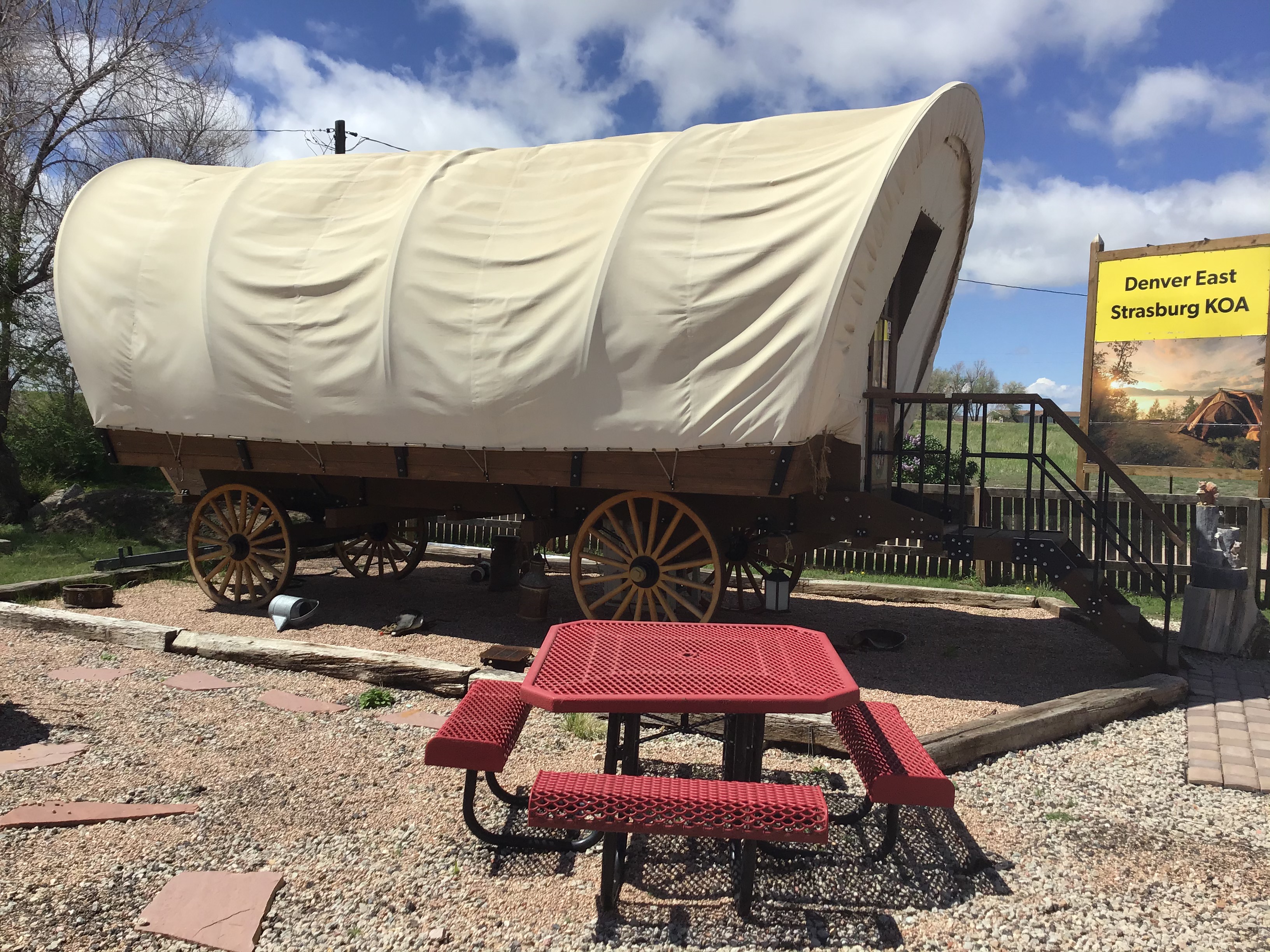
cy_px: 476
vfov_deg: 45.4
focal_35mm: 31
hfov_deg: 58.4
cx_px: 635
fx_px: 1137
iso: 25
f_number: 2.4
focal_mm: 3.3
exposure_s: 1/2037
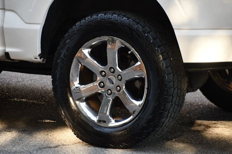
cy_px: 77
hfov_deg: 10.6
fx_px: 1256
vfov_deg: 7.0
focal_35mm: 195
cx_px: 116
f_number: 4.8
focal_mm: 130
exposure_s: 1/250
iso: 450
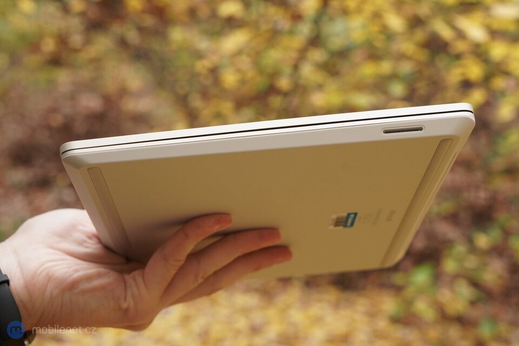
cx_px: 260
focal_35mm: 57
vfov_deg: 23.8
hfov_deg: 35.1
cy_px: 173
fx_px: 822
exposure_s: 1/200
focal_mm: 57
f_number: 7.1
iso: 2500
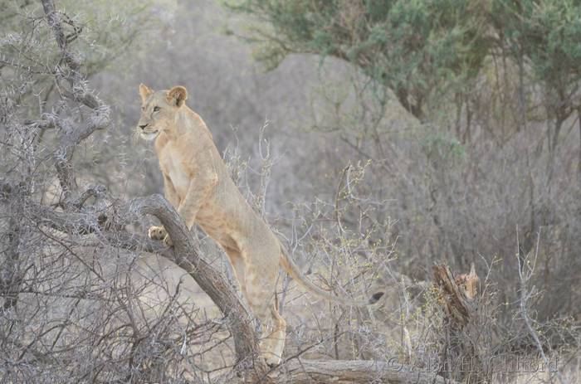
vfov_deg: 2.3
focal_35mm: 600
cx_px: 290
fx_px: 9659
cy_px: 192
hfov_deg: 3.4
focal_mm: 400
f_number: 5.6
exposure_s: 1/400
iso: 1800
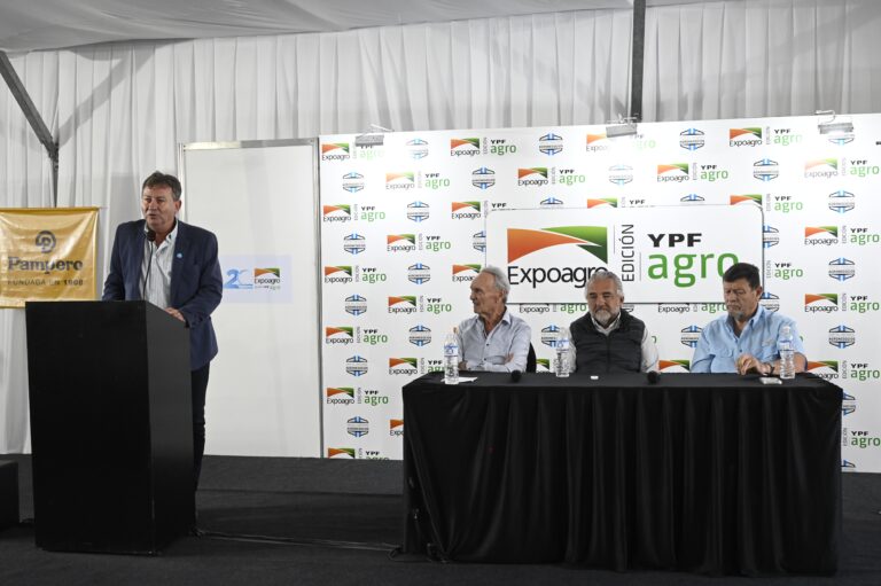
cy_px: 293
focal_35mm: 38
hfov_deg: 50.7
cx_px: 440
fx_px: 929
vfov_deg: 35.0
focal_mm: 38
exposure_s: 1/125
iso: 4000
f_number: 5
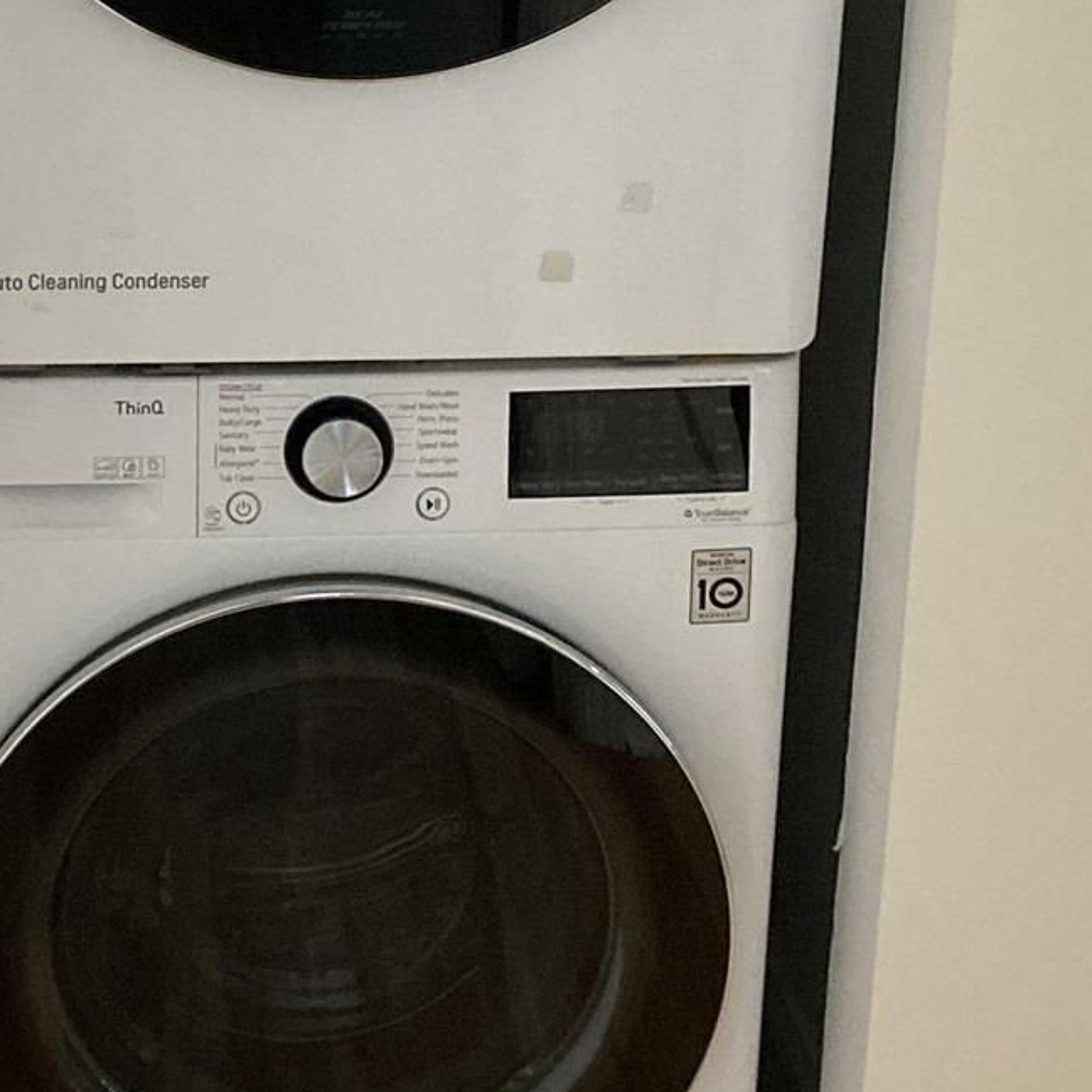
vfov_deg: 19.5
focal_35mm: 88
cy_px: 174
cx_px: 219
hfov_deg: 19.5
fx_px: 3141
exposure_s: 1/60
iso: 250
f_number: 1.8
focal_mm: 3.99
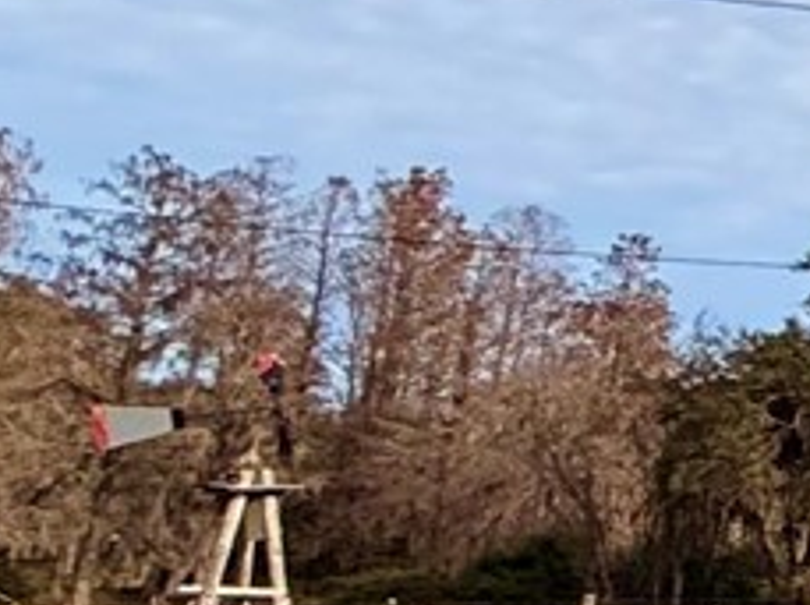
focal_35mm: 98
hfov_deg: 10.0
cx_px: 2727
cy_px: 202
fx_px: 2290
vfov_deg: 15.0
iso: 50
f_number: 2.2
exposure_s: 1/2841
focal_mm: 2.22
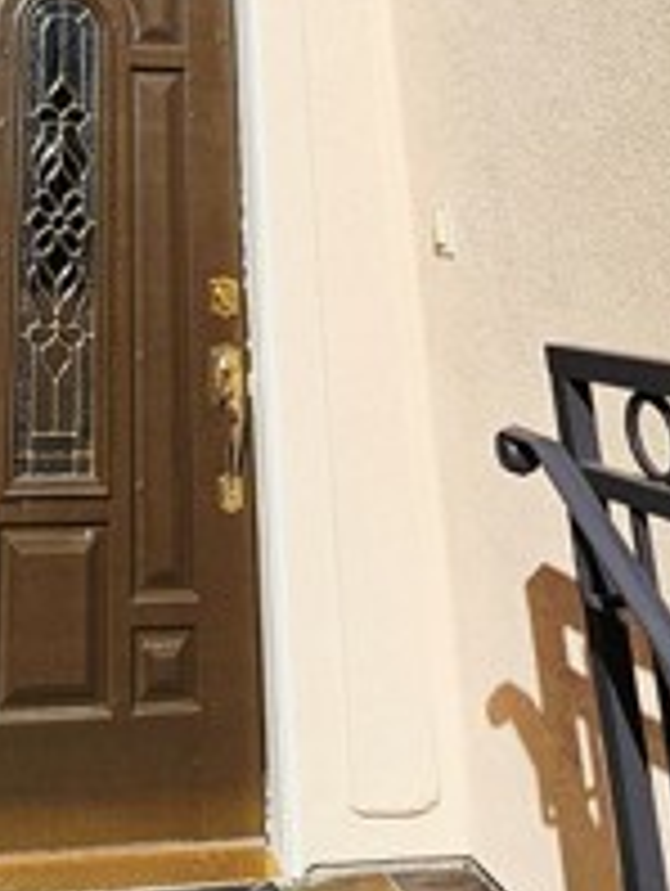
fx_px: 1082
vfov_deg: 32.8
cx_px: 85
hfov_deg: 32.9
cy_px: -279
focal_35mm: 42
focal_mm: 2.2
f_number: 2.2
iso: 50
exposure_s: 1/10000
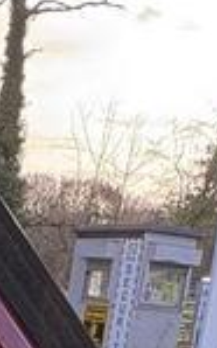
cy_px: 582
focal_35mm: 89
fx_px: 843
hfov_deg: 13.9
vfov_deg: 19.1
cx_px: -86
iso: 40
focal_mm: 2.22
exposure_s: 1/193
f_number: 2.2
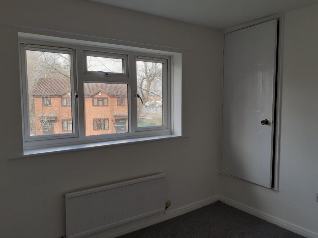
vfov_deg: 51.4
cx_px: 159
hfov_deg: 65.3
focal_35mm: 27
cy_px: 119
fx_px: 248
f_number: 1.9
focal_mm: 3.6
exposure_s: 1/100
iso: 50
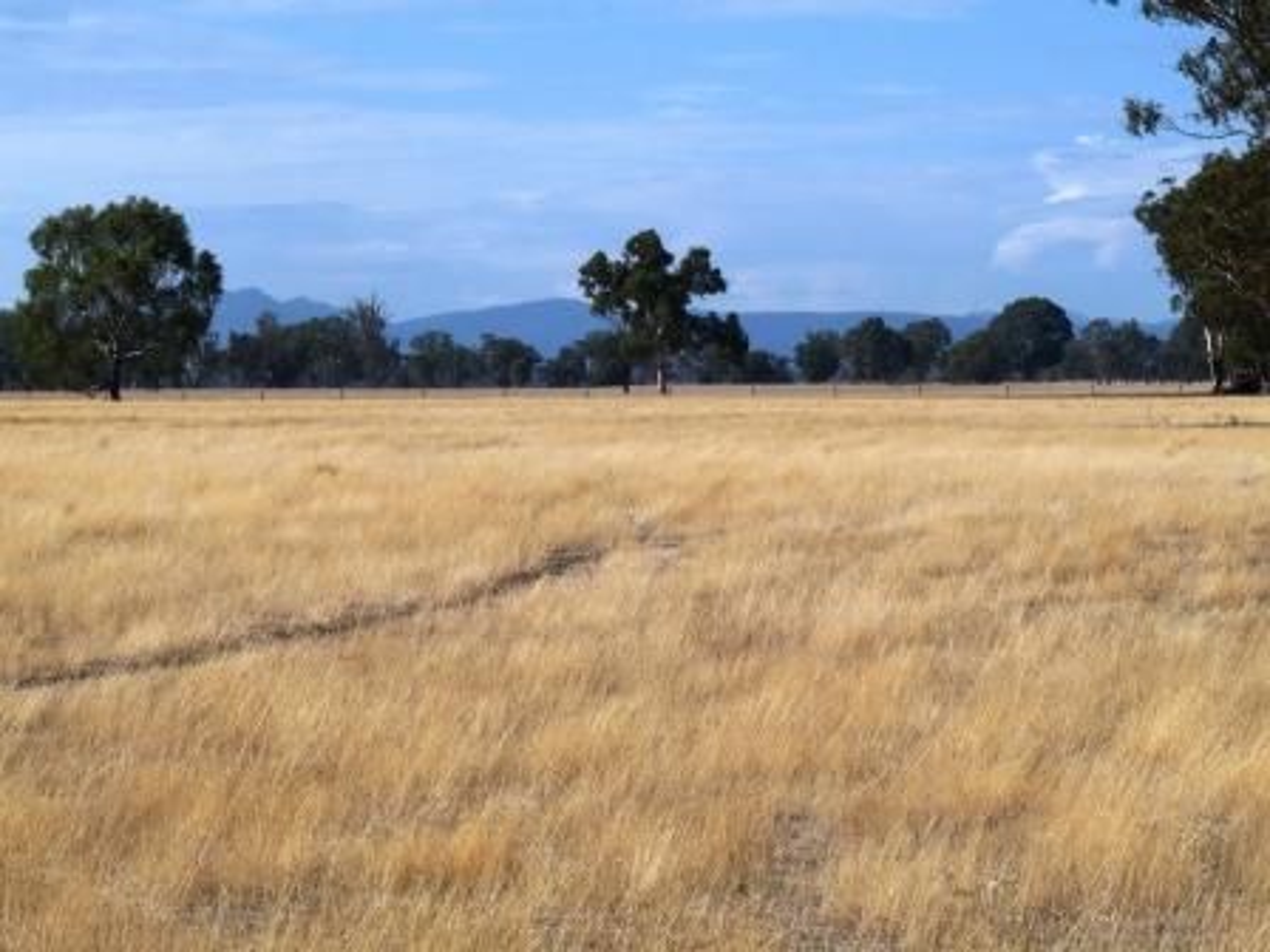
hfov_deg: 13.2
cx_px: 635
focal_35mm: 150
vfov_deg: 9.9
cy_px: 476
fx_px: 5503
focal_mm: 26.7
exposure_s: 1/500
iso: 100
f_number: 7.1
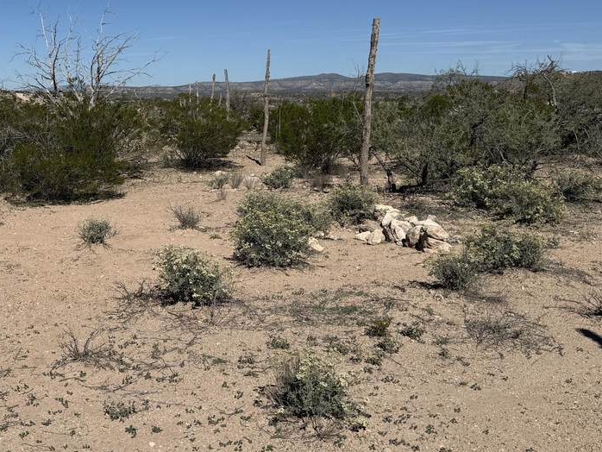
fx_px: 765
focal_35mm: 44
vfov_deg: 32.9
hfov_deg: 40.8
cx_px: 105
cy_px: 220
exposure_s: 1/10309
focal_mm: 6.76
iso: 80
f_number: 1.78
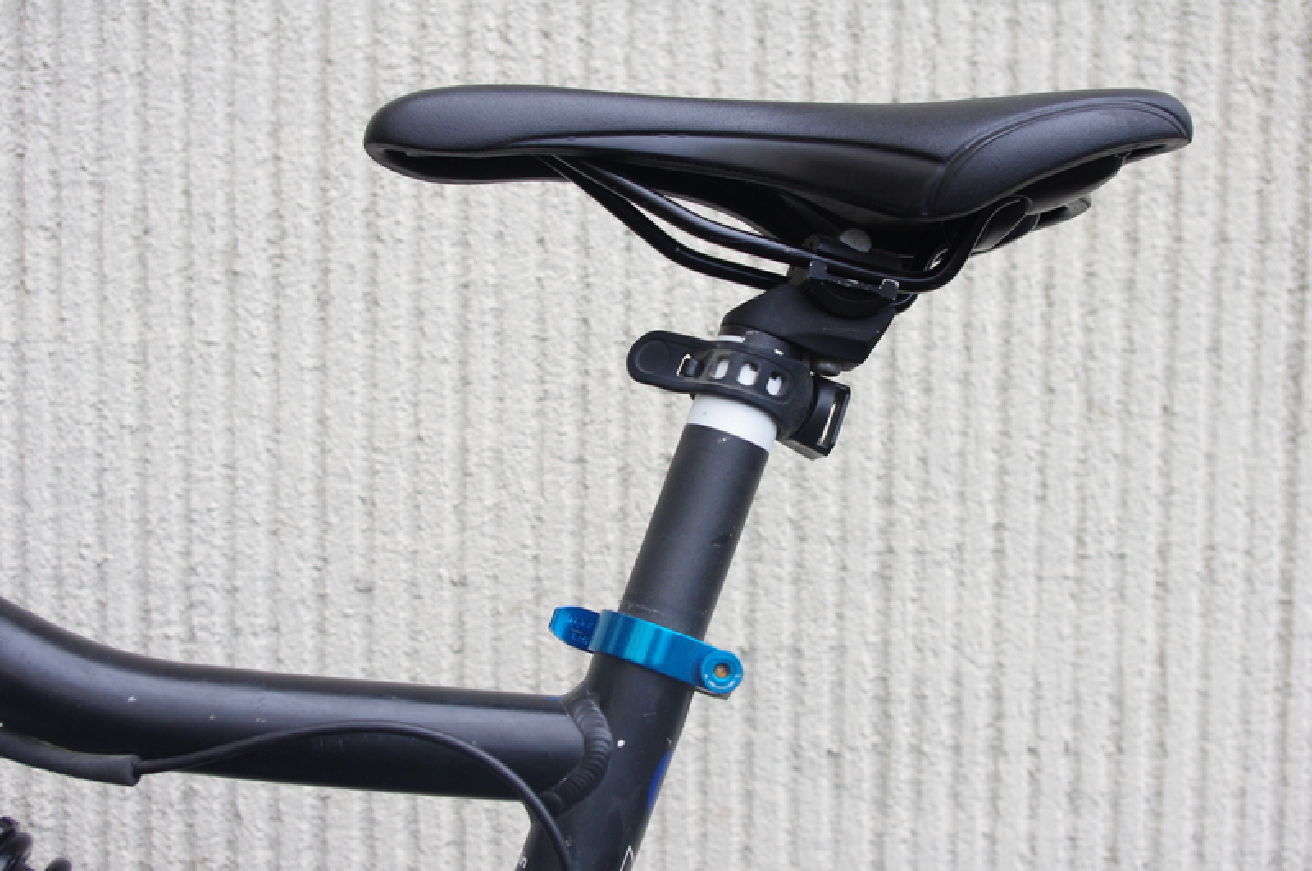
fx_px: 1674
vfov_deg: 29.2
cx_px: 656
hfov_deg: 42.8
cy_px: 436
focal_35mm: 46
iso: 400
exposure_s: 1/100
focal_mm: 30.63
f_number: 5.6
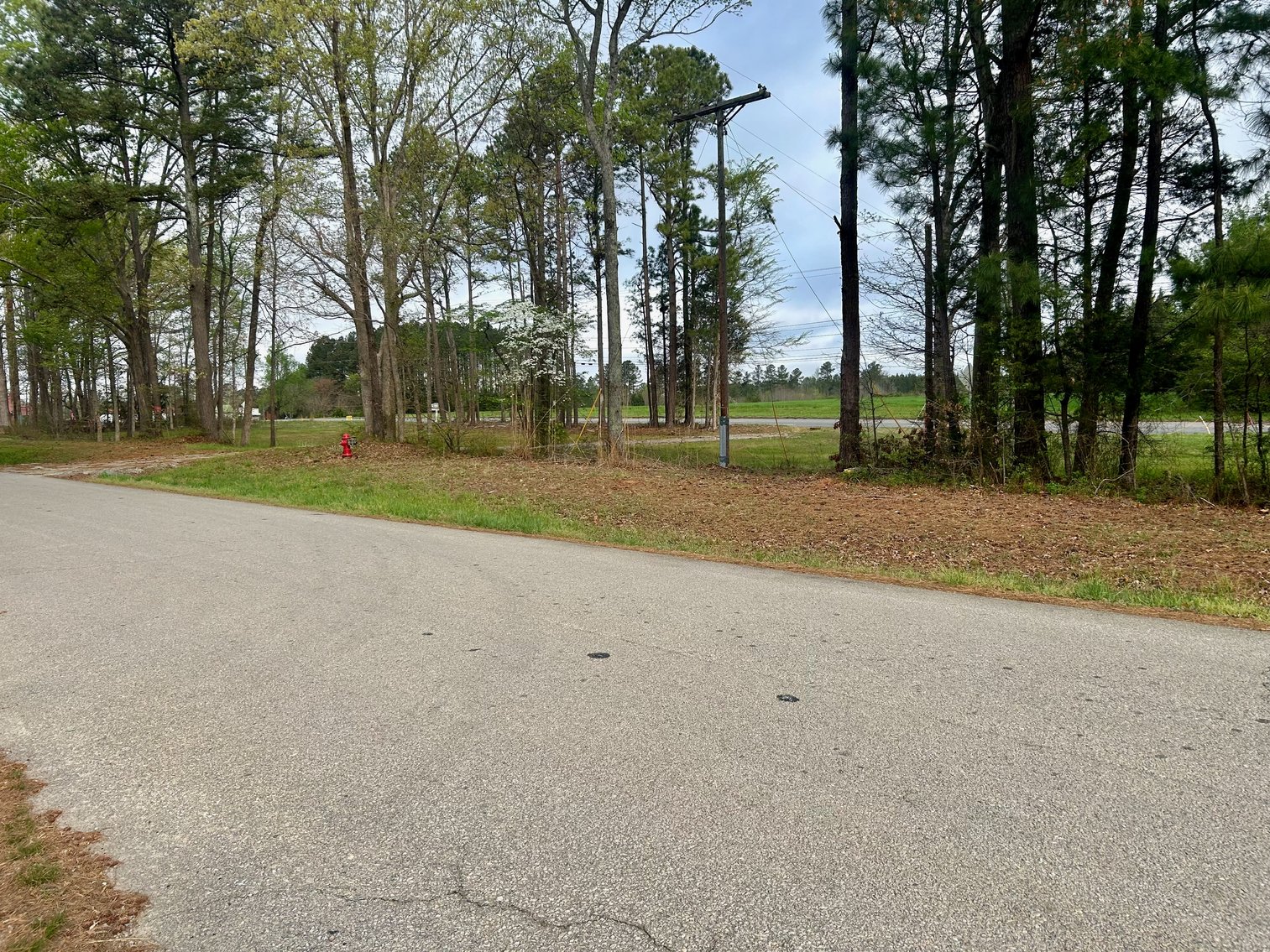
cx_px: 635
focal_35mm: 26
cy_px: 476
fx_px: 954
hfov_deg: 67.3
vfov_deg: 53.1
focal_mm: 5.7
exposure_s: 1/1412
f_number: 1.5
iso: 50
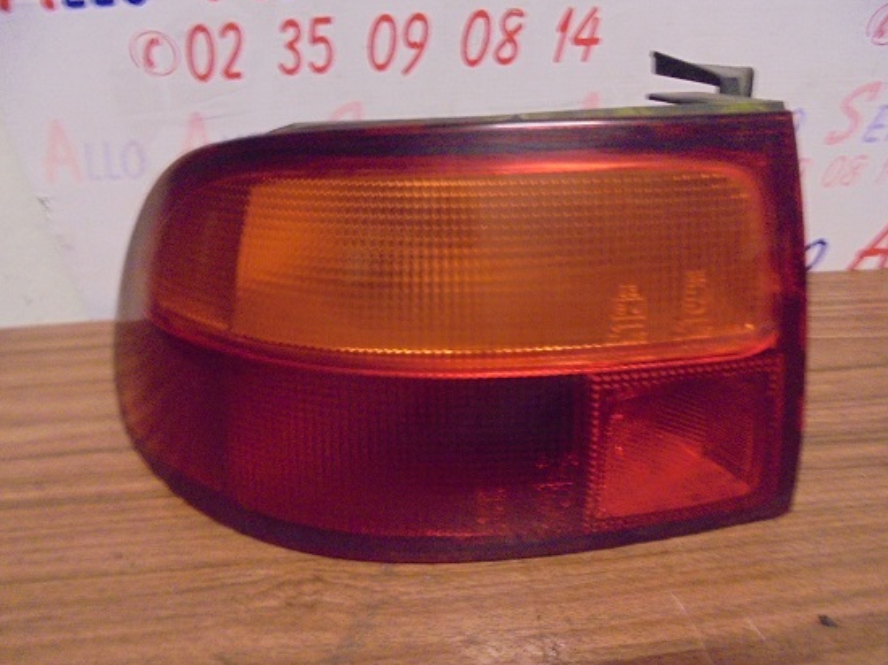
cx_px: 448
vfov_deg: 51.3
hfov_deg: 65.3
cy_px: 342
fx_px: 692
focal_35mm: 27
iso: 800
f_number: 3.5
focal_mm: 4.6
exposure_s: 1/6
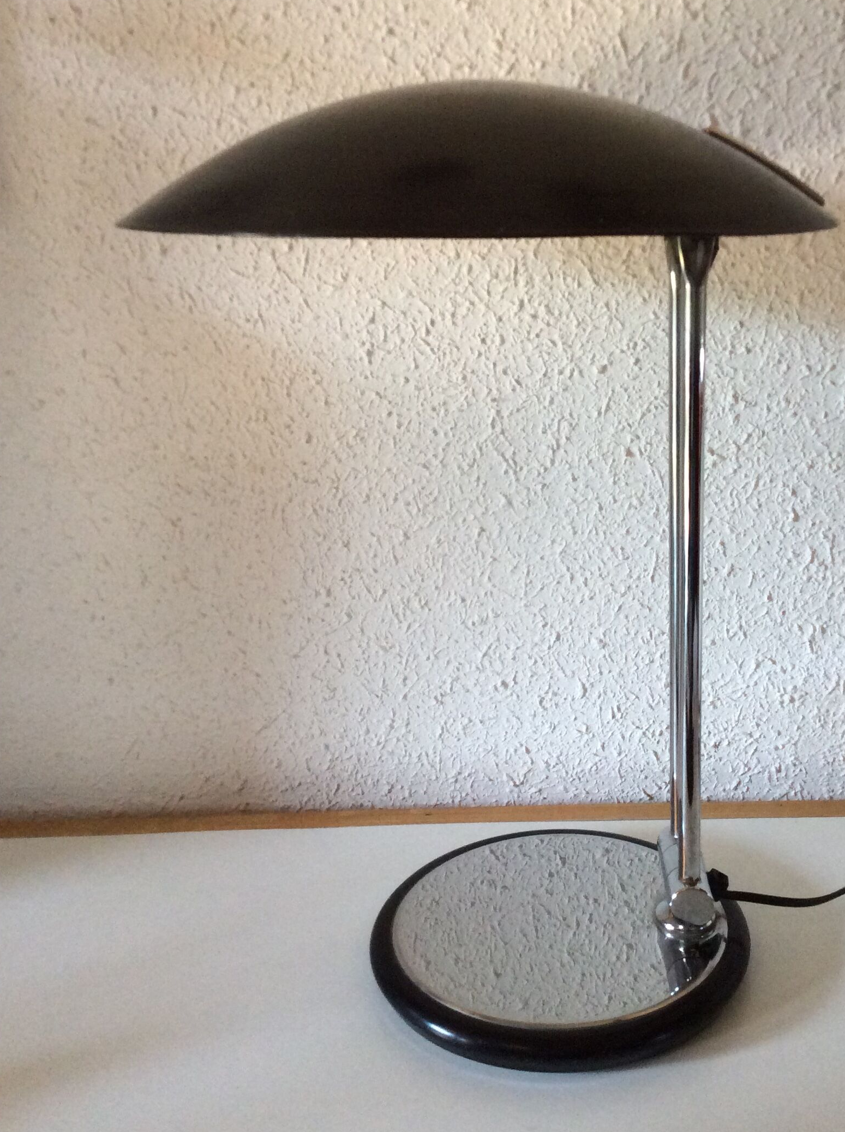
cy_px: 551
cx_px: 521
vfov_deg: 46.9
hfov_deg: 35.7
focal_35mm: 40
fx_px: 1305
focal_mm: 3.3
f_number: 2.4
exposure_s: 1/25
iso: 125
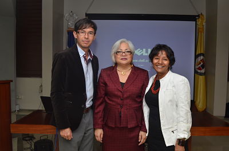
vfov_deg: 43.4
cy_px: 76
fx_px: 190
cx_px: 114
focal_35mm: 30
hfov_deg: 62.0
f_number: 8
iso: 640
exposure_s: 1/125
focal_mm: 20
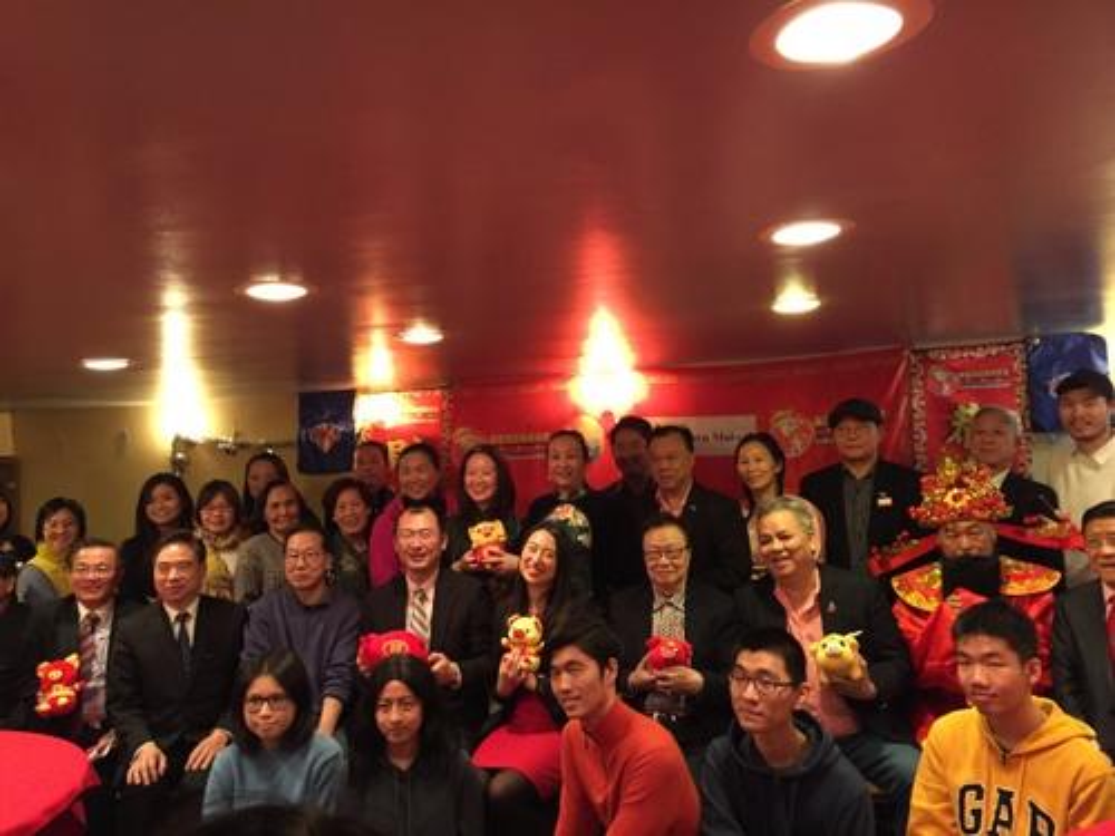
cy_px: 418
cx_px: 558
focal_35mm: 29
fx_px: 934
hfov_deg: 61.7
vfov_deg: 48.2
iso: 320
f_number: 2.2
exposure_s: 1/15
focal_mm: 4.15
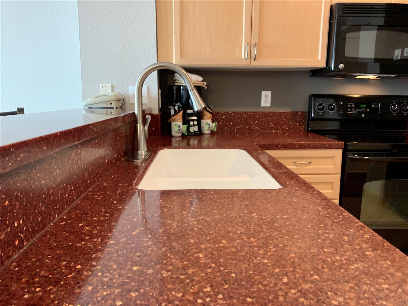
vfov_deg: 53.1
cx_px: 204
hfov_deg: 67.3
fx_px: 306
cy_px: 153
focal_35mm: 26
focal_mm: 4.25
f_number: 1.8
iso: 320
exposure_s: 1/60
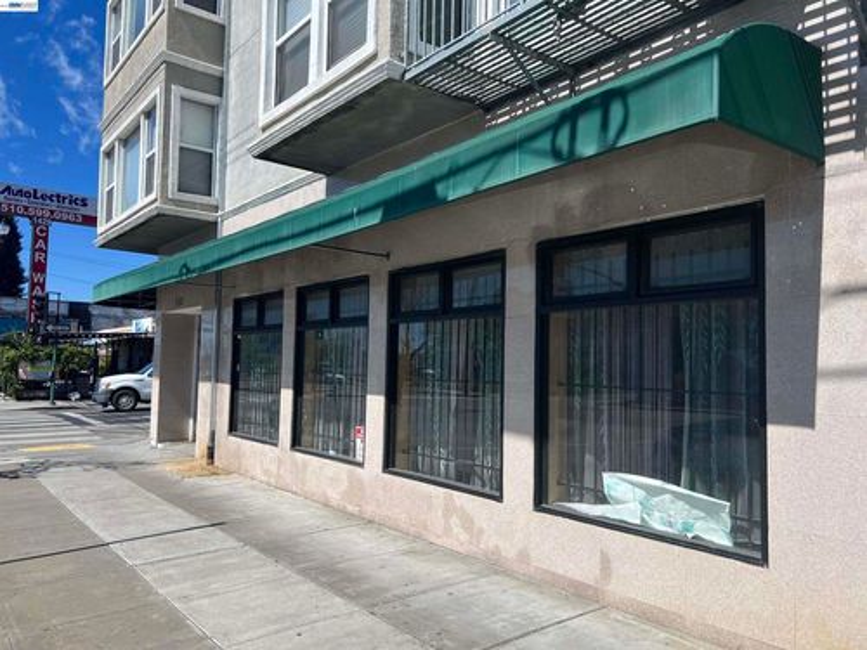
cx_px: 434
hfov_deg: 67.3
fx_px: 651
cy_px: 325
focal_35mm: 26
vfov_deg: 53.1
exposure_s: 1/4630
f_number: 1.5
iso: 50
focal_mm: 5.7
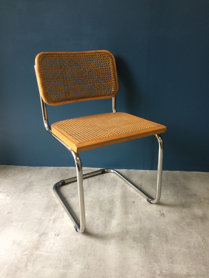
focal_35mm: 29
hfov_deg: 48.2
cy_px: 139
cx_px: 104
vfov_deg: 61.7
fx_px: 233
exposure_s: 1/33
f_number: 2.2
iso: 40
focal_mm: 4.15
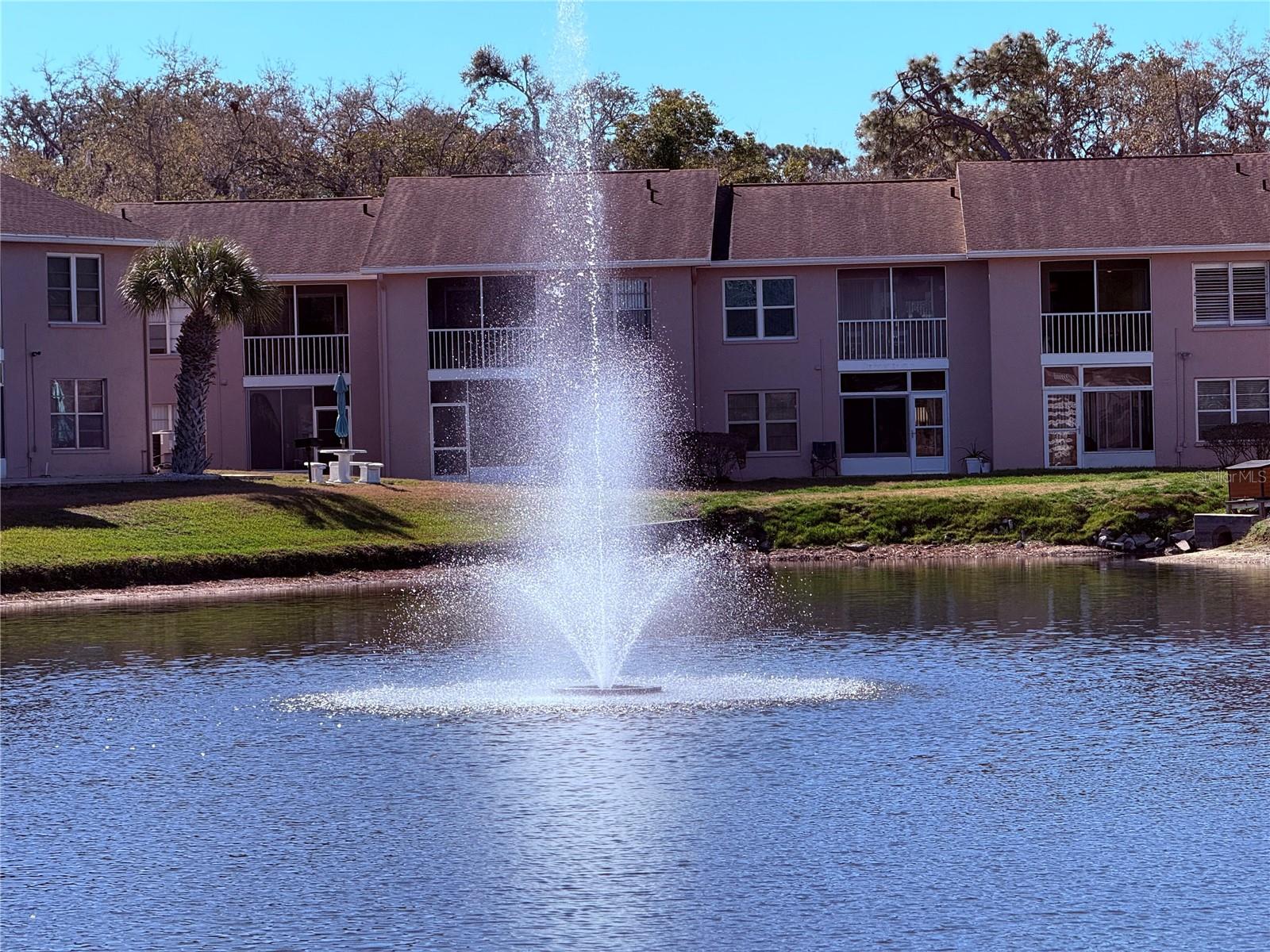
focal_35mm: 120
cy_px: 476
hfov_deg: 16.4
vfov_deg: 12.3
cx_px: 635
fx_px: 4403
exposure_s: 1/1546
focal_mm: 15.66
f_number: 2.8
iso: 50
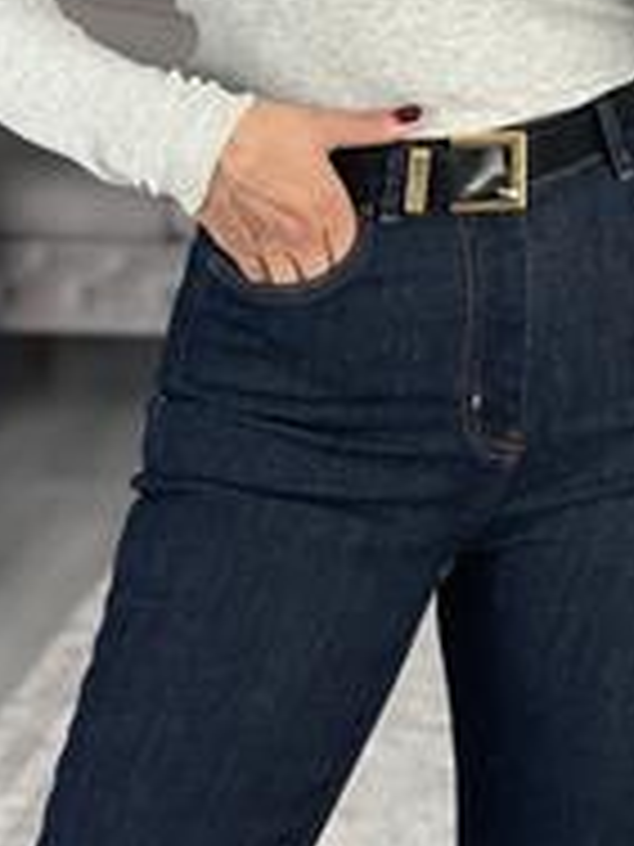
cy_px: -158
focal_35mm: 129
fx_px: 3150
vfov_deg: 14.8
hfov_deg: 11.4
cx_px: 517
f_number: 1.78
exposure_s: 1/60
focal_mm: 6.86
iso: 125
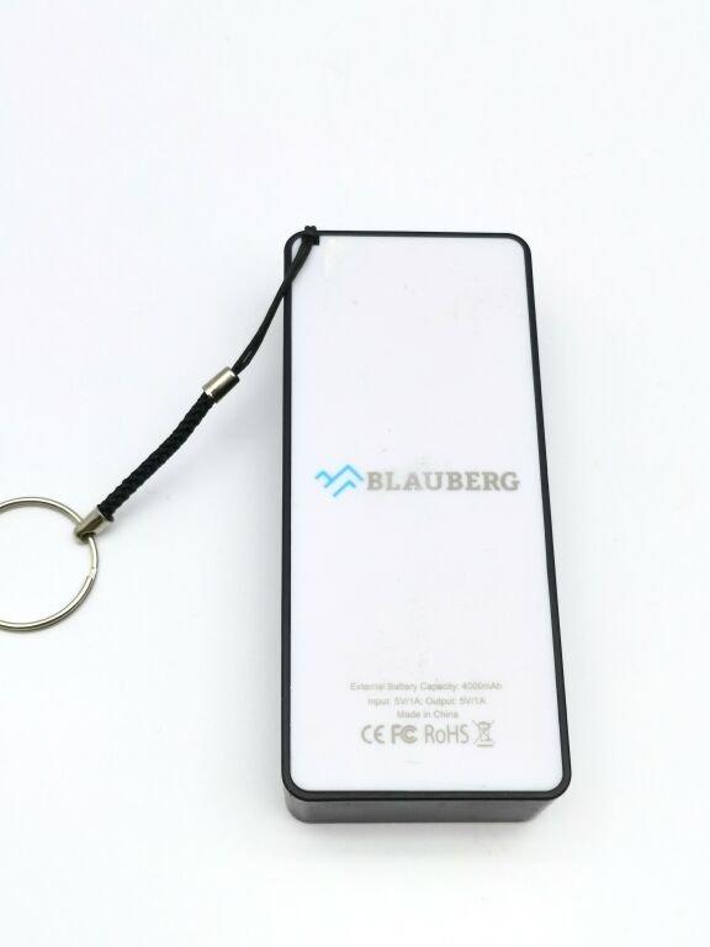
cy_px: 474
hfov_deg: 30.3
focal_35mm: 48
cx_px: 355
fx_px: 1313
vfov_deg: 39.7
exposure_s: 1/469
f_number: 1.8
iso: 50
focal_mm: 4.75
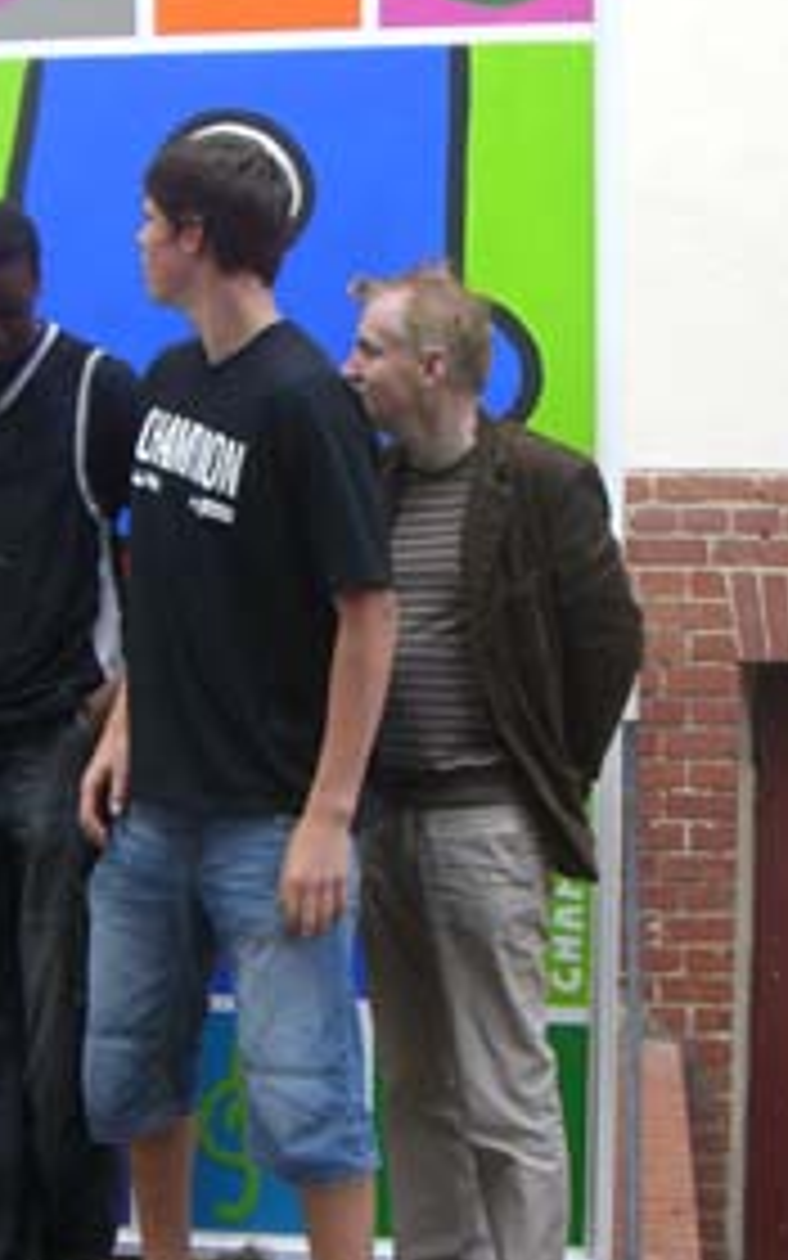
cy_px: 628
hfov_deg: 18.1
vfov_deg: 28.6
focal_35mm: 72
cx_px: 320
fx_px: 2474
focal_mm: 6.2
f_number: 2.7
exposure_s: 1/125
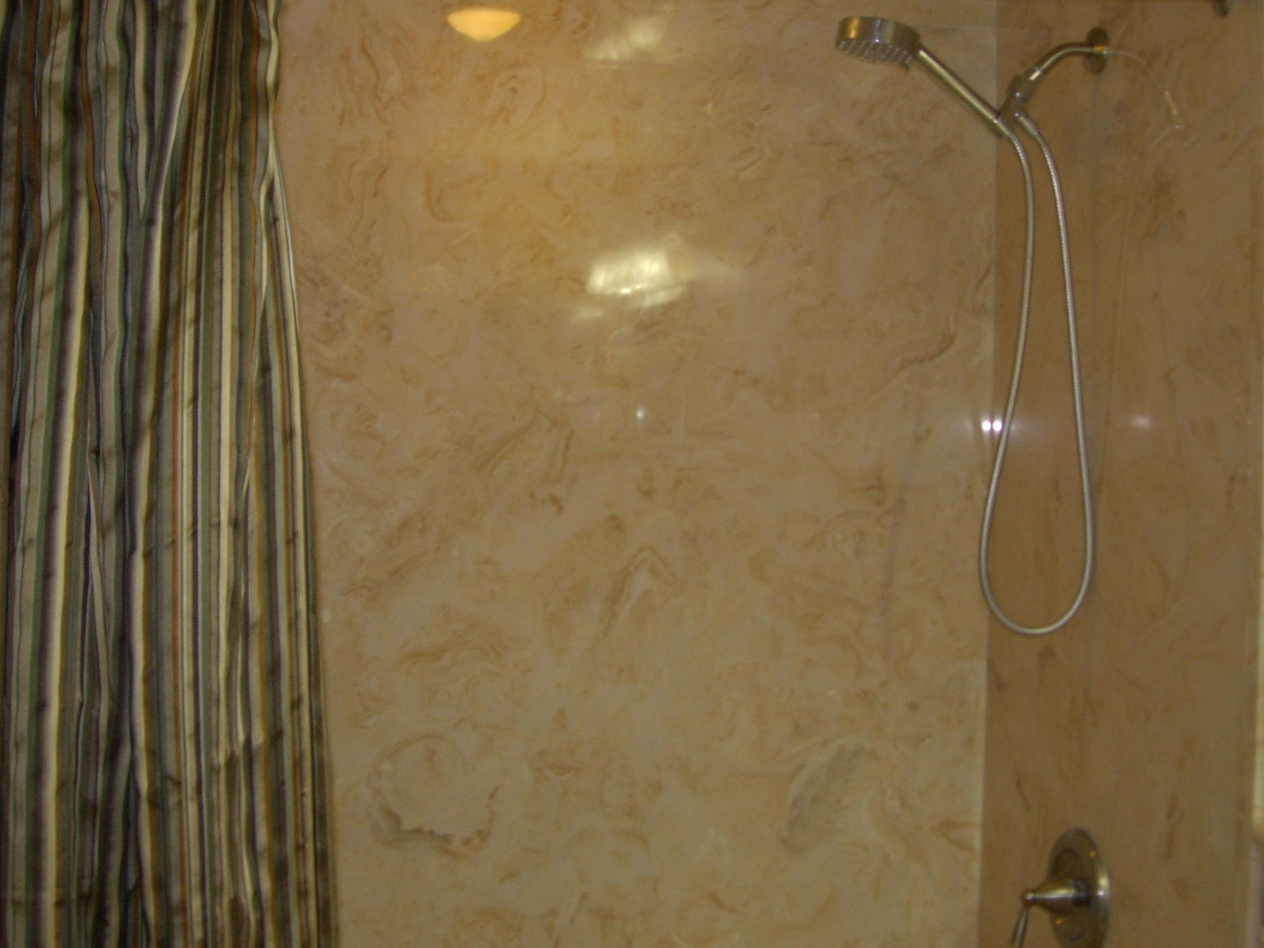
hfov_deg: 36.0
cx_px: 753
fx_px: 1936
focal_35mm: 53
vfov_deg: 27.5
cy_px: 488
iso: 79
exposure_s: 1/32
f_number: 2.8
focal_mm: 7.8
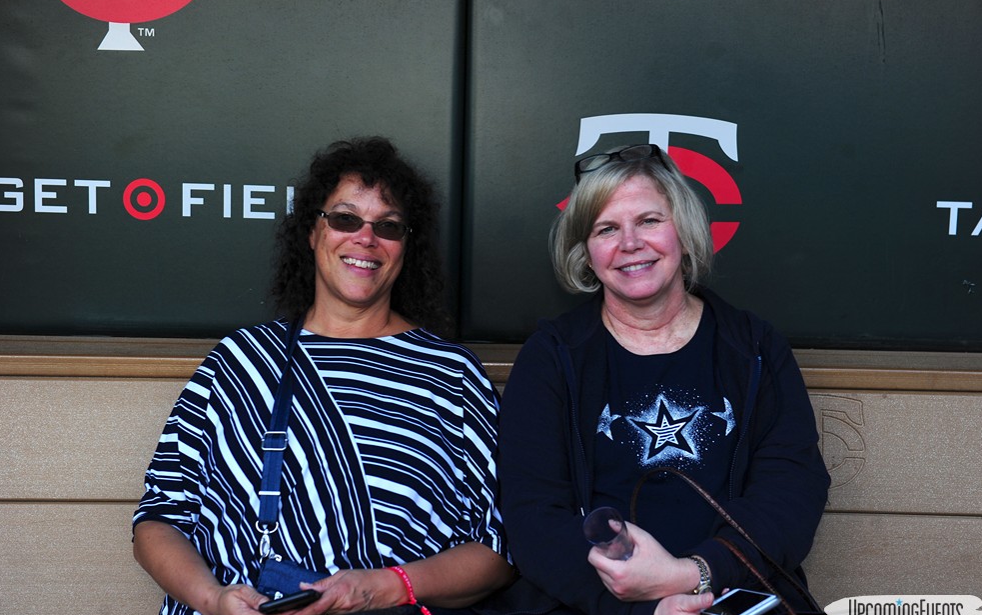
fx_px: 1553
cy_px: 316
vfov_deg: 22.4
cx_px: 493
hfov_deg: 35.1
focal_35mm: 58
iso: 250
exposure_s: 1/250
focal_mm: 56
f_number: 4
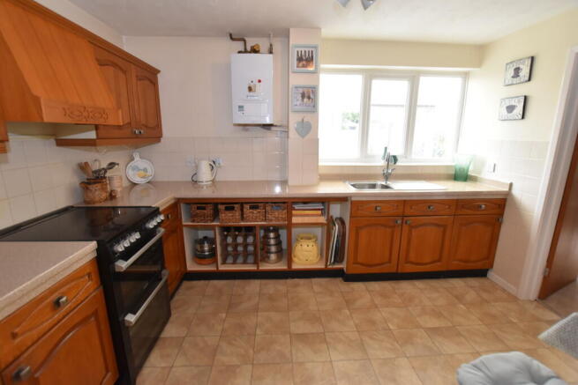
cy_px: 192
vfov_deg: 77.4
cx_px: 289
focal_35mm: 15
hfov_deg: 100.4
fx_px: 241
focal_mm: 10
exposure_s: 1/80
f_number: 4.5
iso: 800
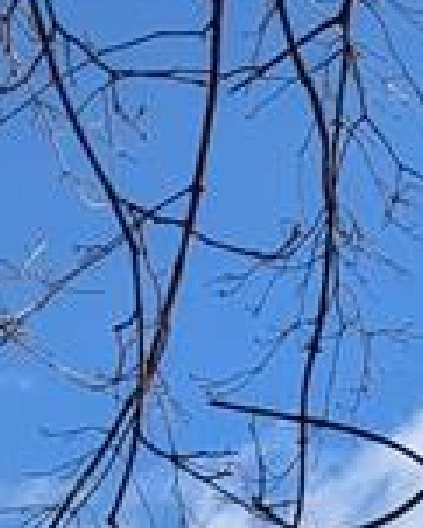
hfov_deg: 8.2
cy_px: 1122
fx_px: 2798
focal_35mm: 179
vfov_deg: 9.9
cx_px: 888
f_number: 1.73
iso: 60
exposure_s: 1/5848
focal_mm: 4.38
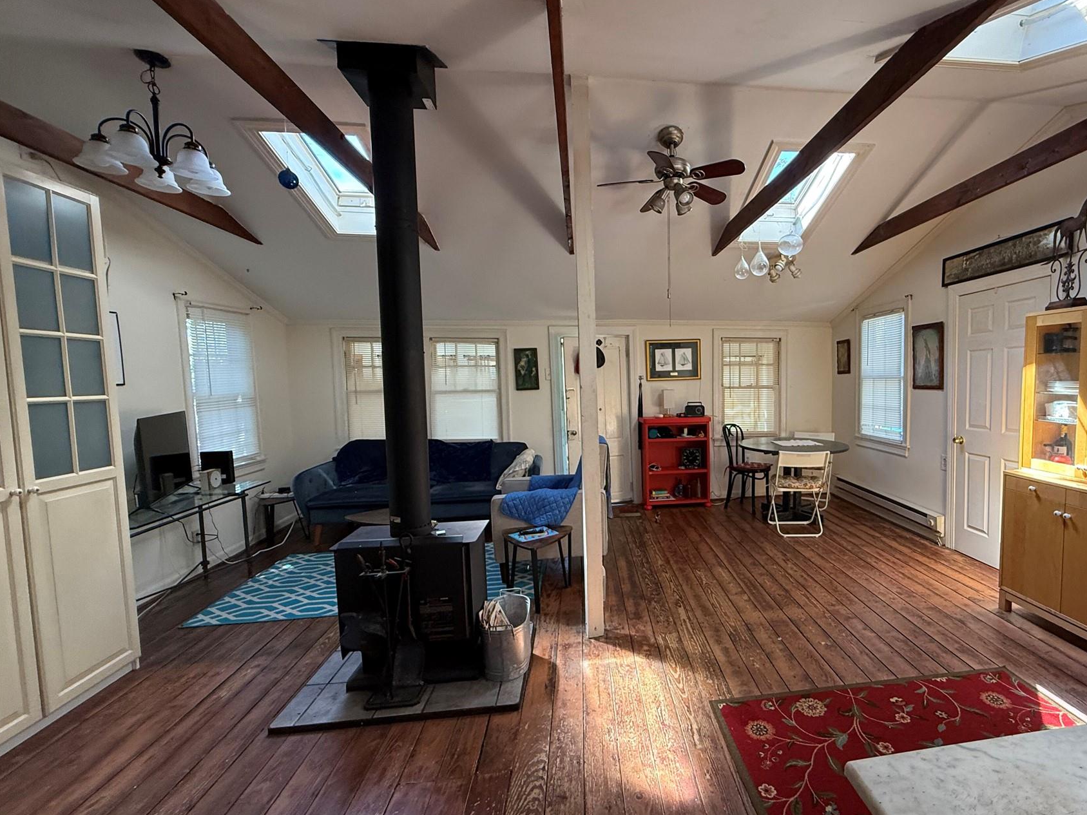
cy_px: 419
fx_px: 534
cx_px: 657
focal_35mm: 17
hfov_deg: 89.8
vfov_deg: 74.7
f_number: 2.2
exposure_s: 1/99
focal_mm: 2.22
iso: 250
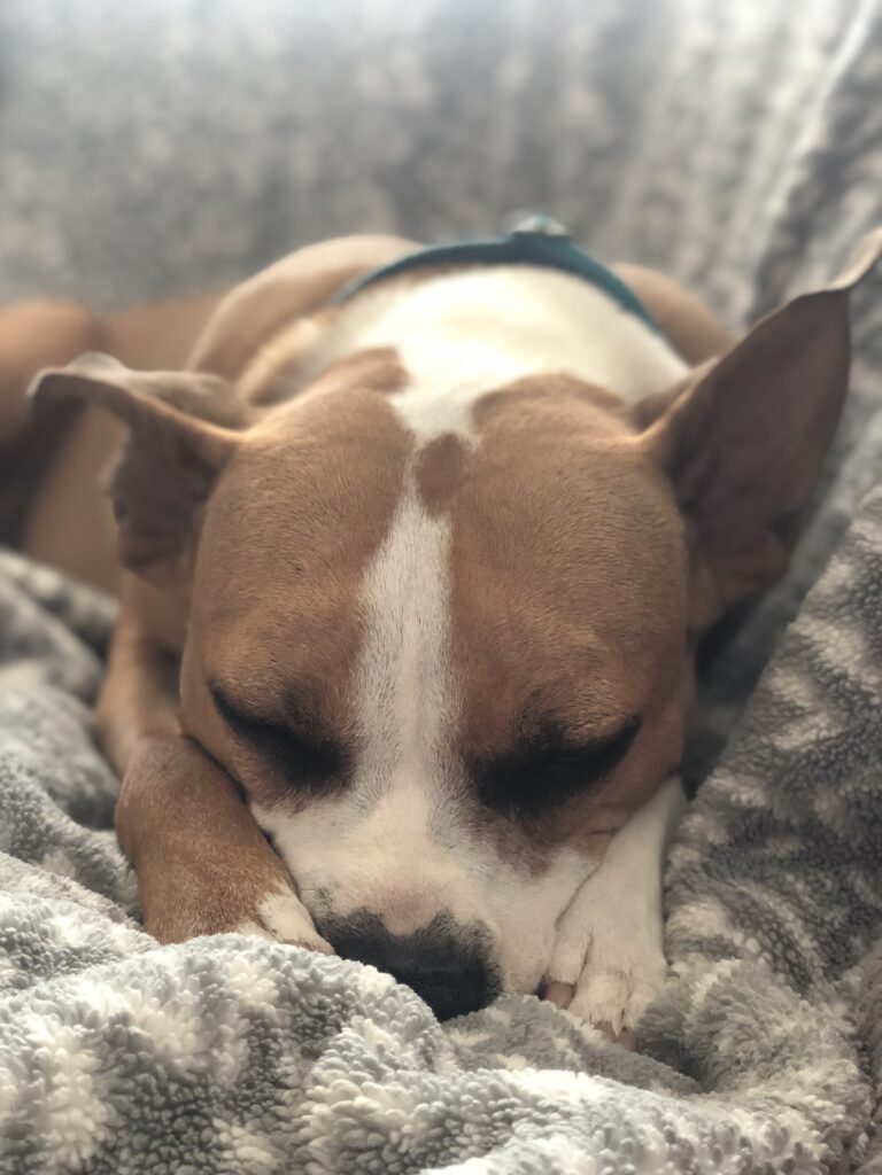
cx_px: 441
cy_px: 588
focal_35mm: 52
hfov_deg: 28.0
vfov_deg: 36.8
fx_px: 1767
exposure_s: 1/24
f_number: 2.4
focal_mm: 6
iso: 125
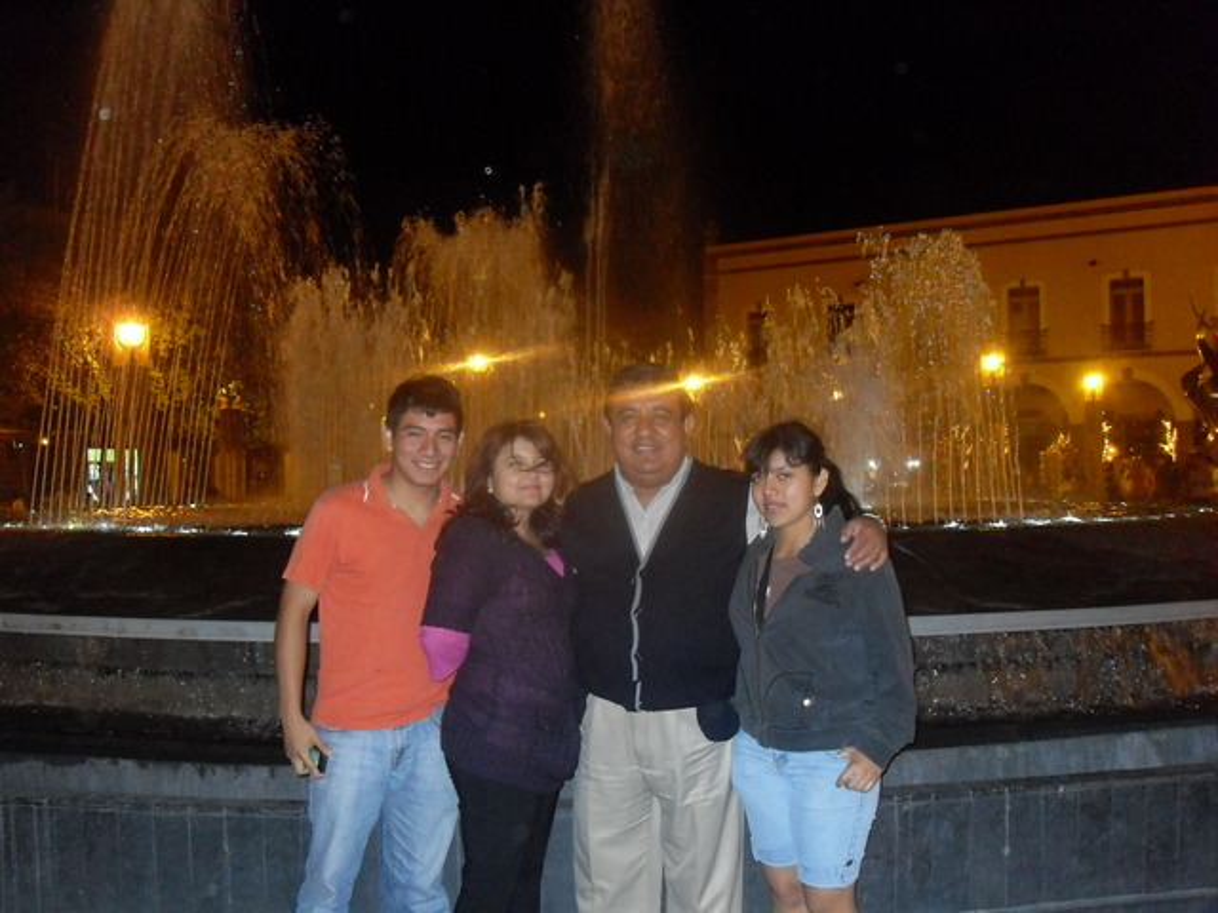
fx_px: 1302
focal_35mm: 37
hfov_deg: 50.1
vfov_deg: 38.7
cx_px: 609
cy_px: 456
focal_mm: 6.3
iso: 400
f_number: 2.8
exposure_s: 1/45
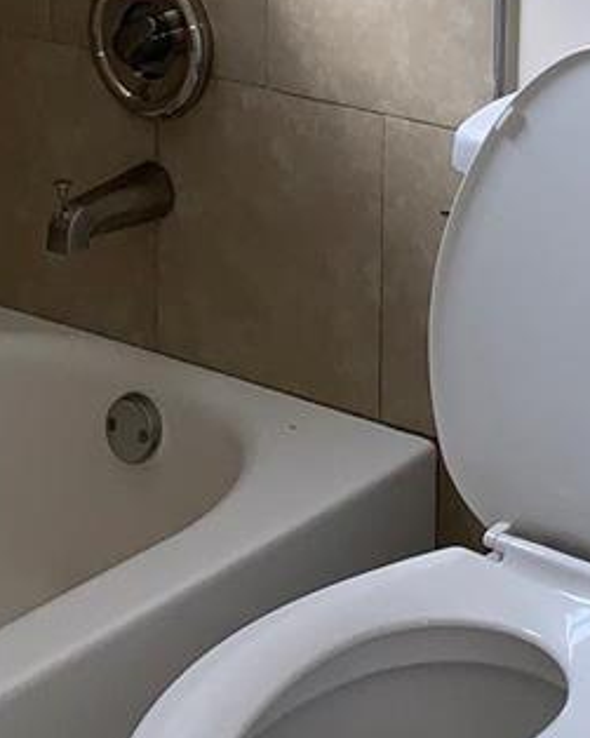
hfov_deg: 14.8
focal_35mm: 97
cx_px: 884
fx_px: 2118
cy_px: -277
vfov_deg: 18.2
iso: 50
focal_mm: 4.25
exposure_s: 1/121
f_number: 1.8
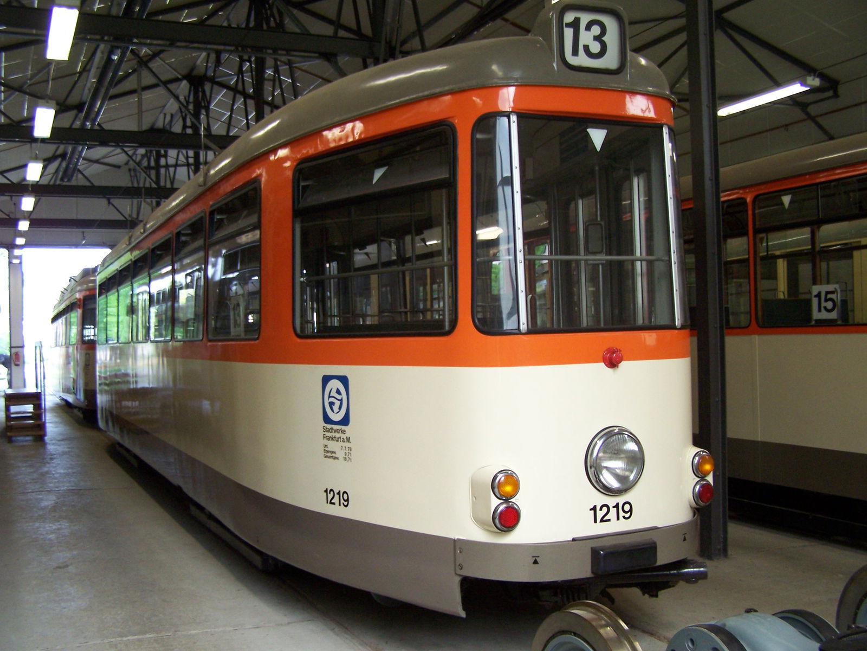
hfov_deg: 49.0
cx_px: 434
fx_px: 952
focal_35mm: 38
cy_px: 326
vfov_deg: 37.7
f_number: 2.8
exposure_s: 1/60
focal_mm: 6.3
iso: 140
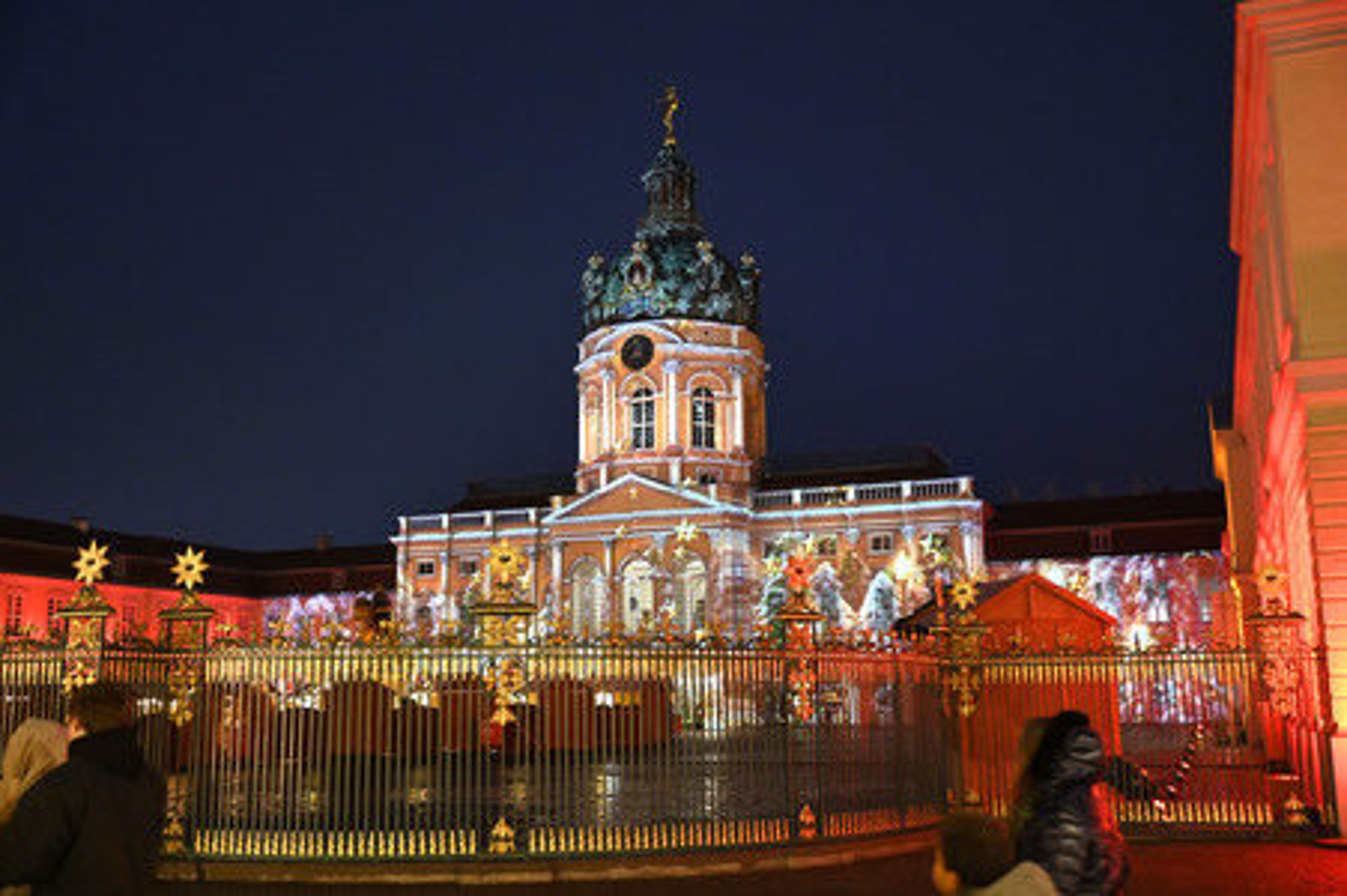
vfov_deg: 38.8
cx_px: 674
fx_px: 1271
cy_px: 448
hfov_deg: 55.8
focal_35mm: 34
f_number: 2.8
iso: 4000
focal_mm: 34
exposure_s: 1/60
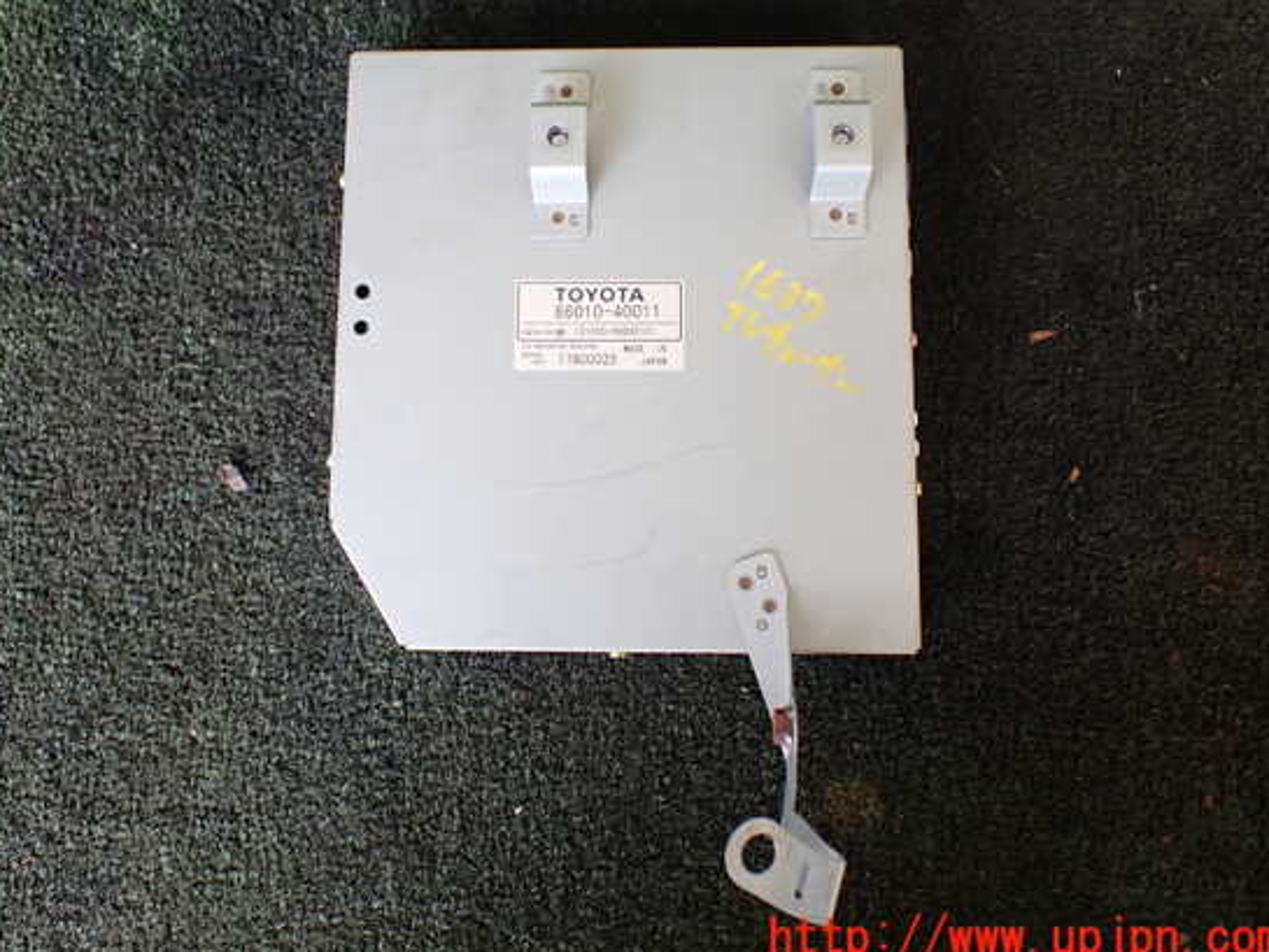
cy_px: 445
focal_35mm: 33
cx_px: 596
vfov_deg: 42.9
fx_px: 1210
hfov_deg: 55.3
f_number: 2.3
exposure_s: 1/125
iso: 250
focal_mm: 5.4
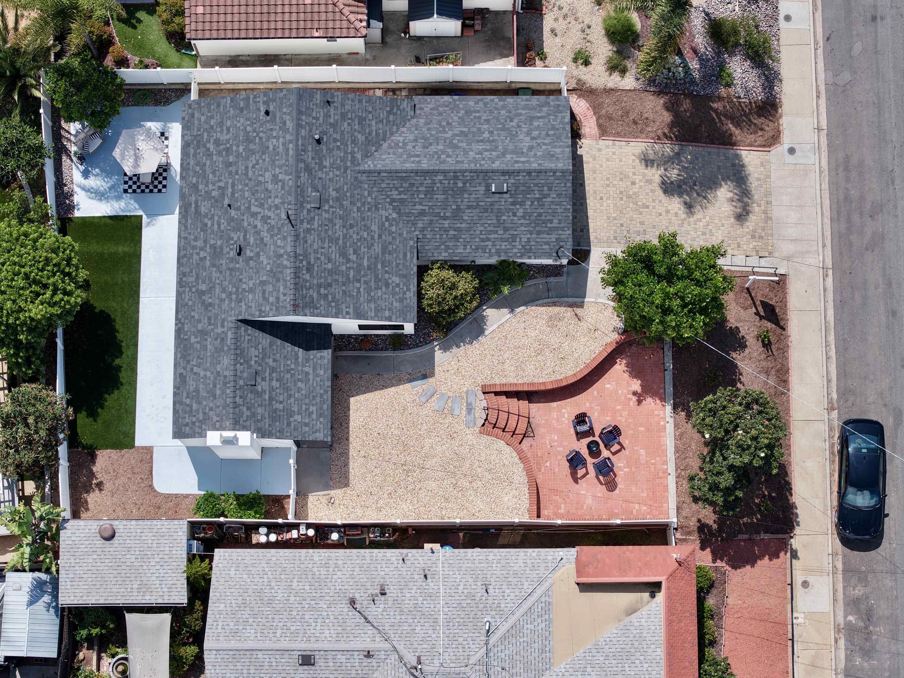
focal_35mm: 70
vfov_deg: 21.0
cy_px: 339
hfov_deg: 27.8
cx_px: 452
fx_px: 1828
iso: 100
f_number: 2.8
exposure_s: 1/800
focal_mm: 19.35
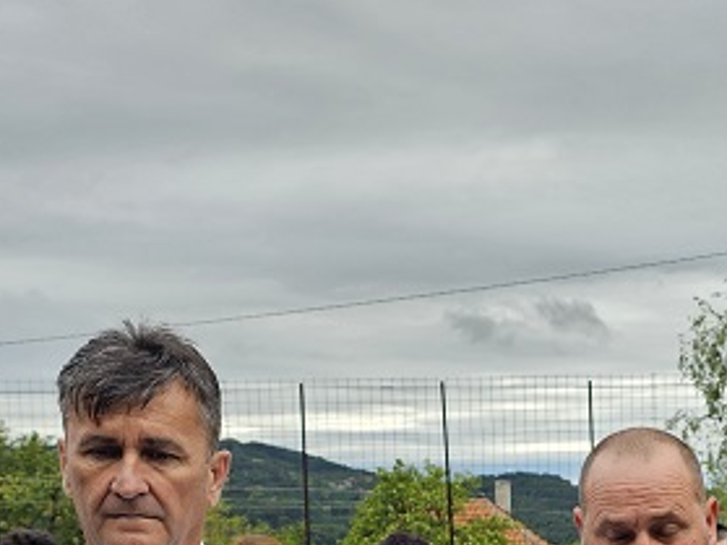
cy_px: 649
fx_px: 1386
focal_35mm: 66
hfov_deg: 28.0
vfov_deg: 20.8
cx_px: 691
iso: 16
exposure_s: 1/180
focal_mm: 6.3
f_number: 1.7
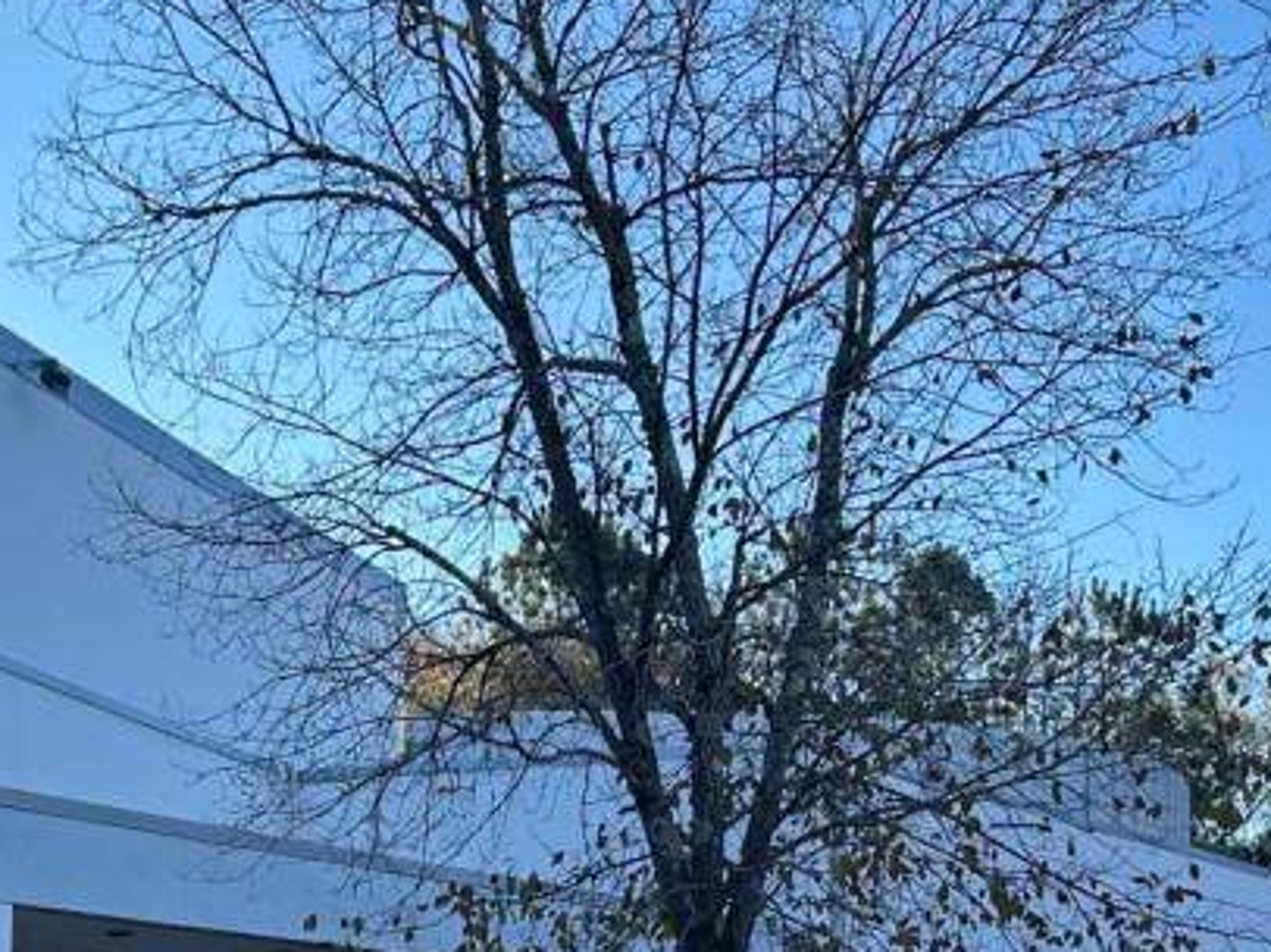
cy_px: 971
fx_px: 2605
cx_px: 63
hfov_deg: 26.3
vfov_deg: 20.0
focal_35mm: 71
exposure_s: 1/1779
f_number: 1.78
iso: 80
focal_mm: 6.86
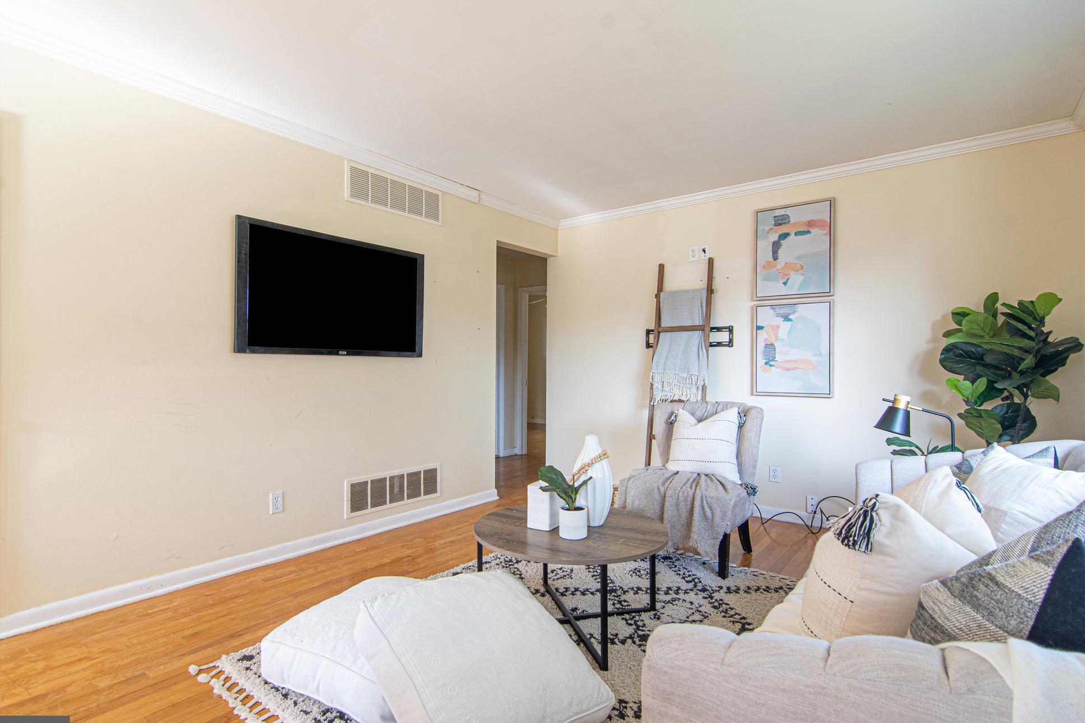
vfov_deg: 68.8
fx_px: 528
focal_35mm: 18
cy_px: 373
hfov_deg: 91.5
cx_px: 521
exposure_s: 1/10
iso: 320
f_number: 8
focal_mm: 11
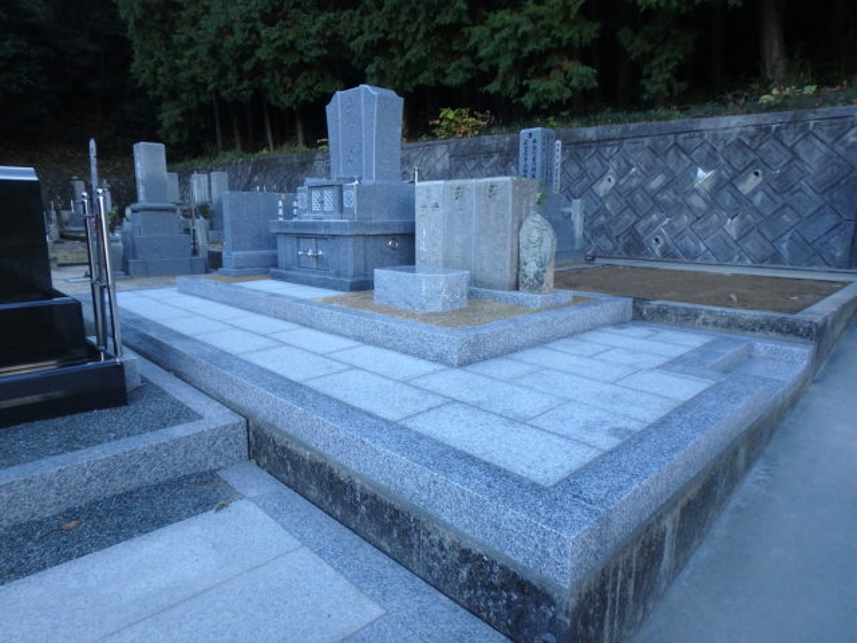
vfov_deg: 63.4
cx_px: 428
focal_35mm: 21
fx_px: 520
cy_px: 322
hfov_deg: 79.0
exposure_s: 1/100
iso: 125
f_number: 3.5
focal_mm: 3.7
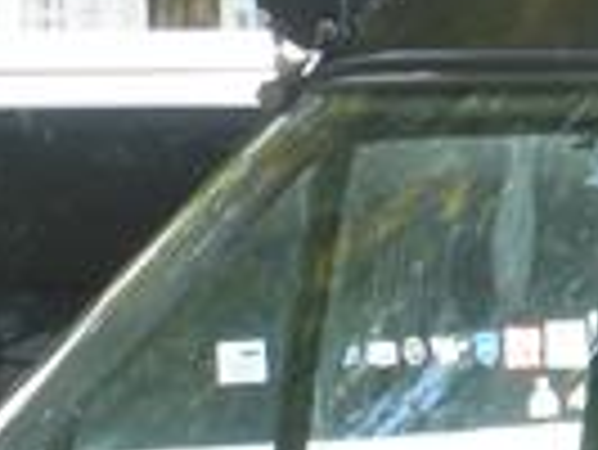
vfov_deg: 4.2
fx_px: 6017
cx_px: 1124
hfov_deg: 5.6
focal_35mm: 348
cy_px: 747
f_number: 4.7
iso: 160
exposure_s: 1/60
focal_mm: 10.3
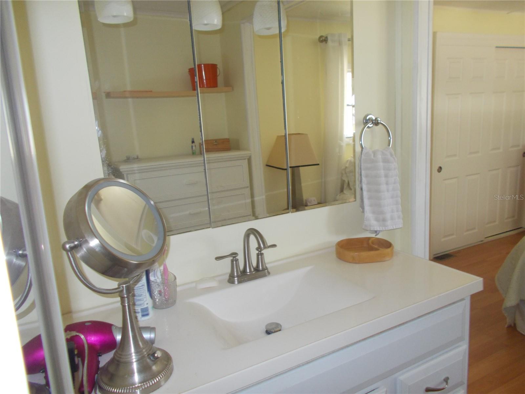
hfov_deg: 67.3
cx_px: 262
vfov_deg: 53.1
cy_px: 197
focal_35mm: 26
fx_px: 394
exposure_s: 1/25
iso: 200
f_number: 3.2
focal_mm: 4.6
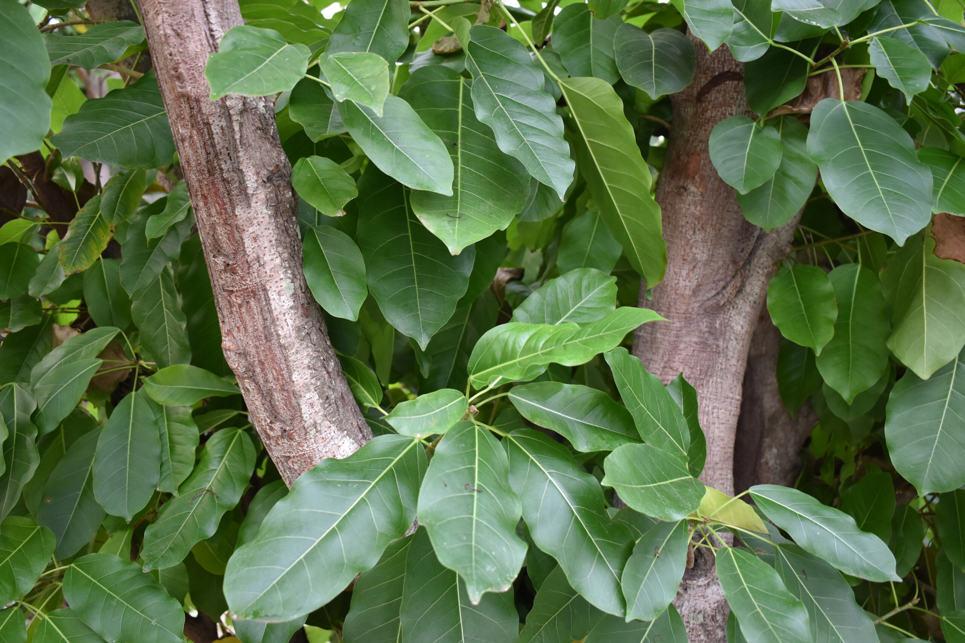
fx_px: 925
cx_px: 482
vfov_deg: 38.4
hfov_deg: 55.1
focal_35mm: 34
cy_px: 322
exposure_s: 1/40
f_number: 3.8
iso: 560
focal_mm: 23
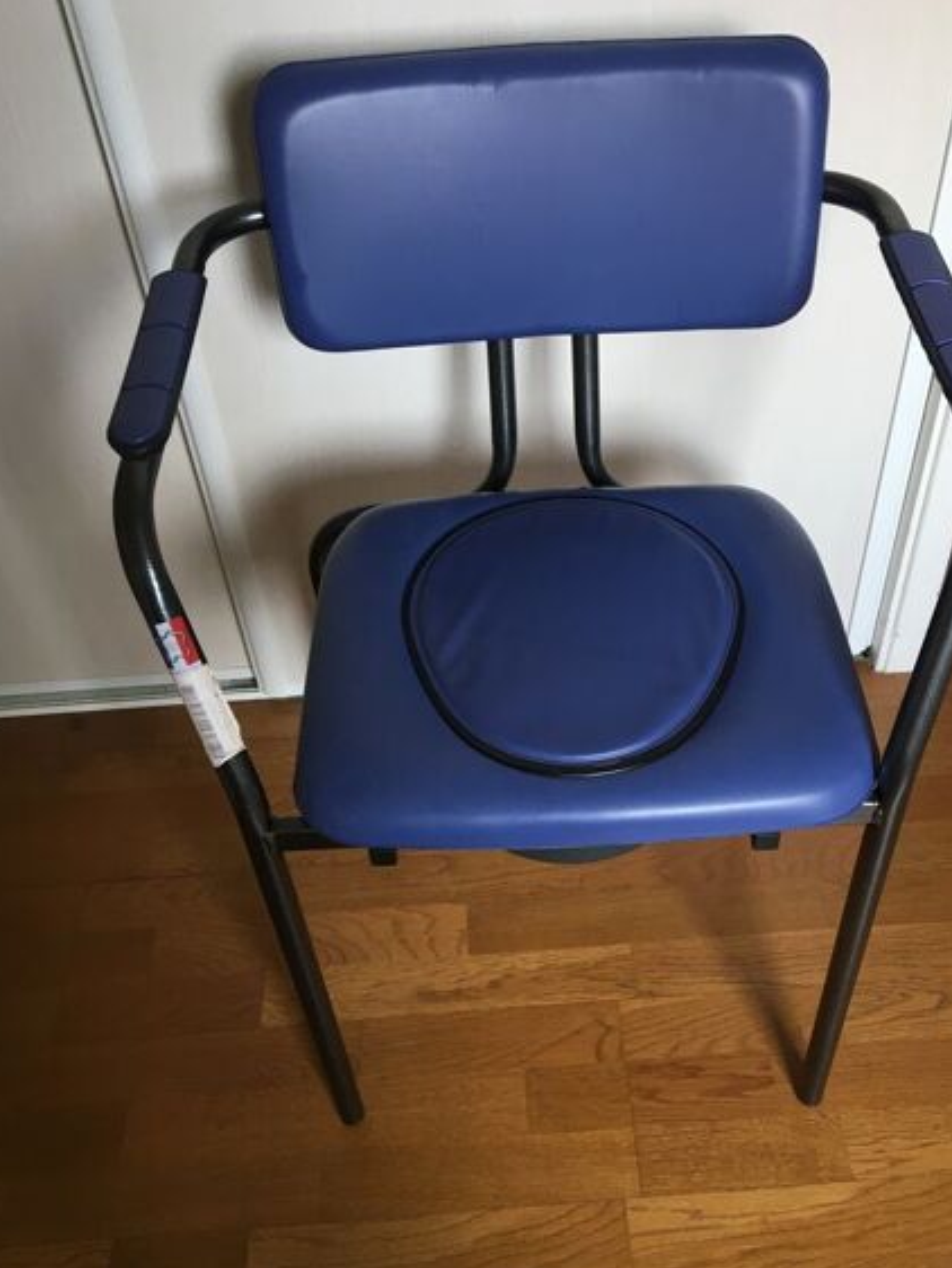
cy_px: 679
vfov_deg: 55.3
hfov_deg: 42.9
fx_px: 1209
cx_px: 526
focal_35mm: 33
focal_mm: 4.15
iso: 40
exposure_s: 1/33
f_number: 2.2
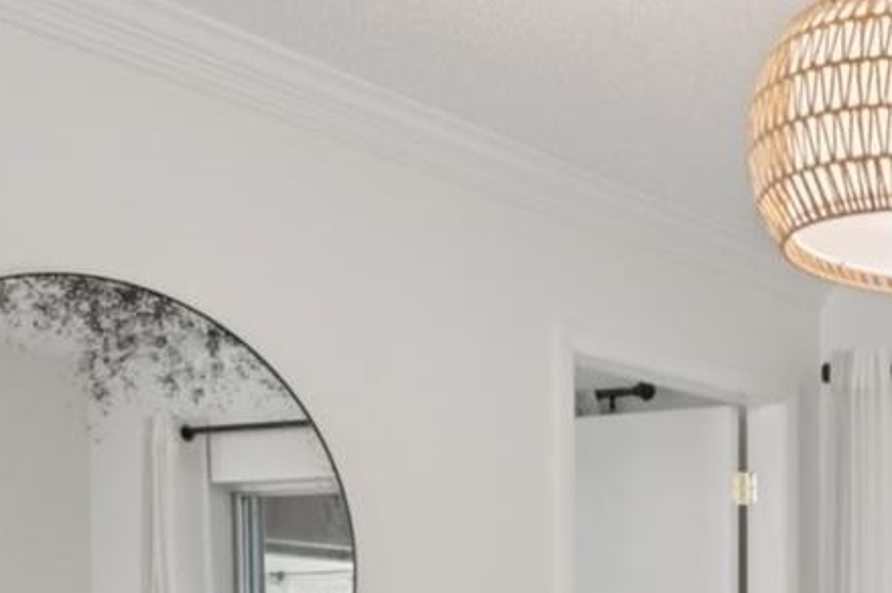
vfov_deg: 20.6
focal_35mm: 62
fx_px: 1535
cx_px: 1111
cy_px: 695
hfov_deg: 27.8
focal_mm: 17
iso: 400
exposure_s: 1/15
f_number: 8
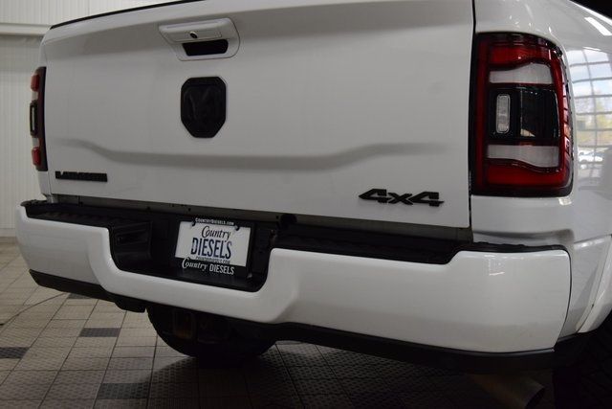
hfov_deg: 42.3
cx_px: 306
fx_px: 791
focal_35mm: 46
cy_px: 204
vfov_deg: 29.0
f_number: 8
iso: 1250
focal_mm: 31
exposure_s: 1/60
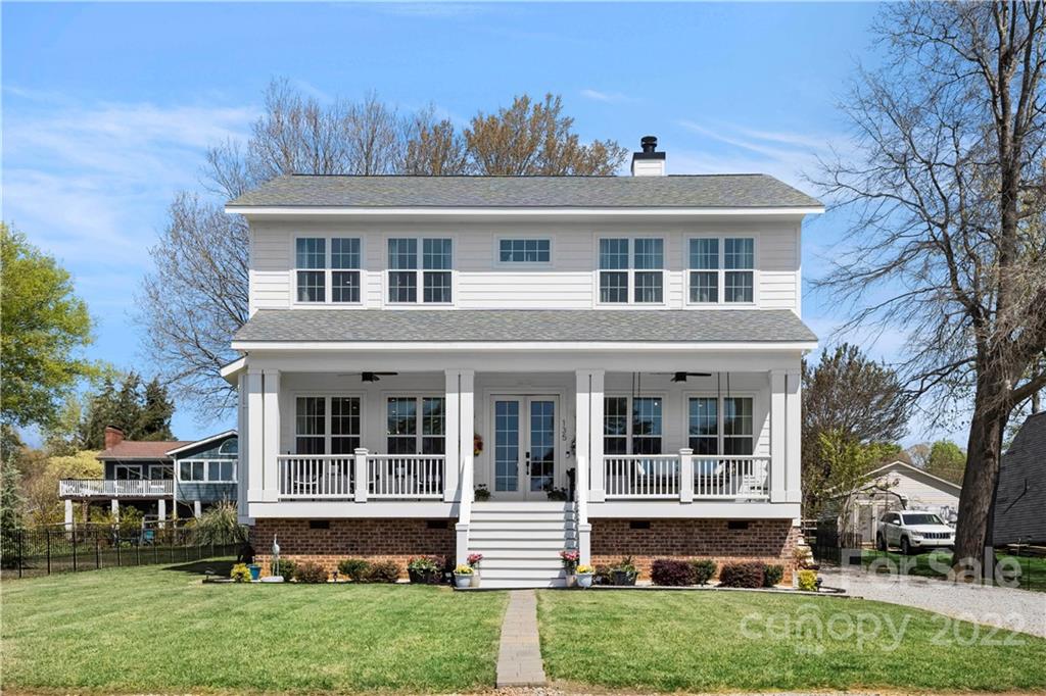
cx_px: 523
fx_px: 988
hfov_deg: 55.8
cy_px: 348
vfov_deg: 38.9
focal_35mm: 34
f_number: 8
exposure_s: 1/320
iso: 160
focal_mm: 22.8
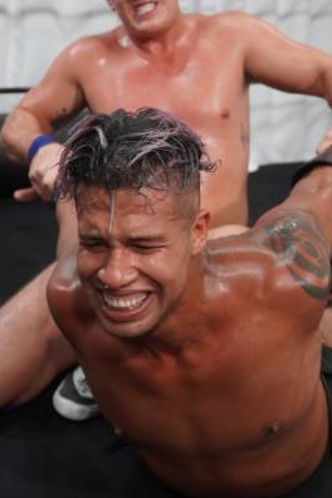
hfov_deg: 25.5
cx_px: 167
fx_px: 733
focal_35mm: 53
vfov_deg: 37.4
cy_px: 209
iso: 3200
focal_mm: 28
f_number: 4
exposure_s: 1/160
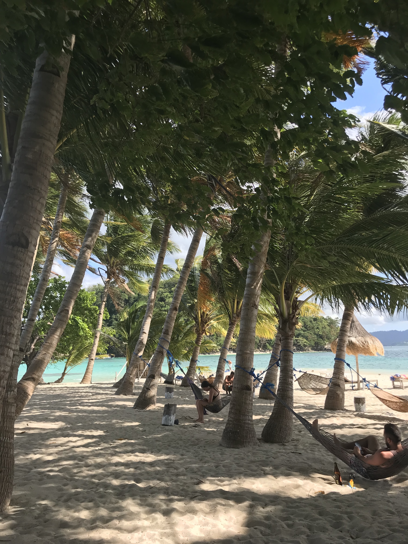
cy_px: 272
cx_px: 204
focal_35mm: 28
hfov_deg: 49.7
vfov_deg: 63.4
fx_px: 440
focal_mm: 3.99
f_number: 1.8
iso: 20
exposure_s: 1/958
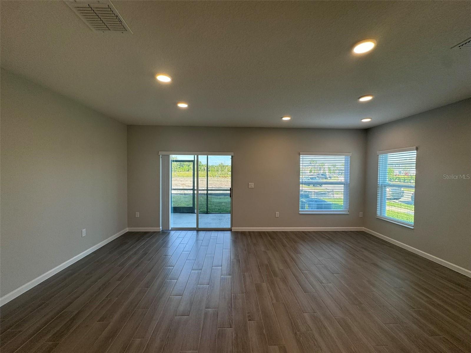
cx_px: 236
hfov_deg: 102.1
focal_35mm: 14
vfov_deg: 85.7
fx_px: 190
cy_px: 176
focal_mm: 2.22
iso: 80
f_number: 2.2
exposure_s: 1/120
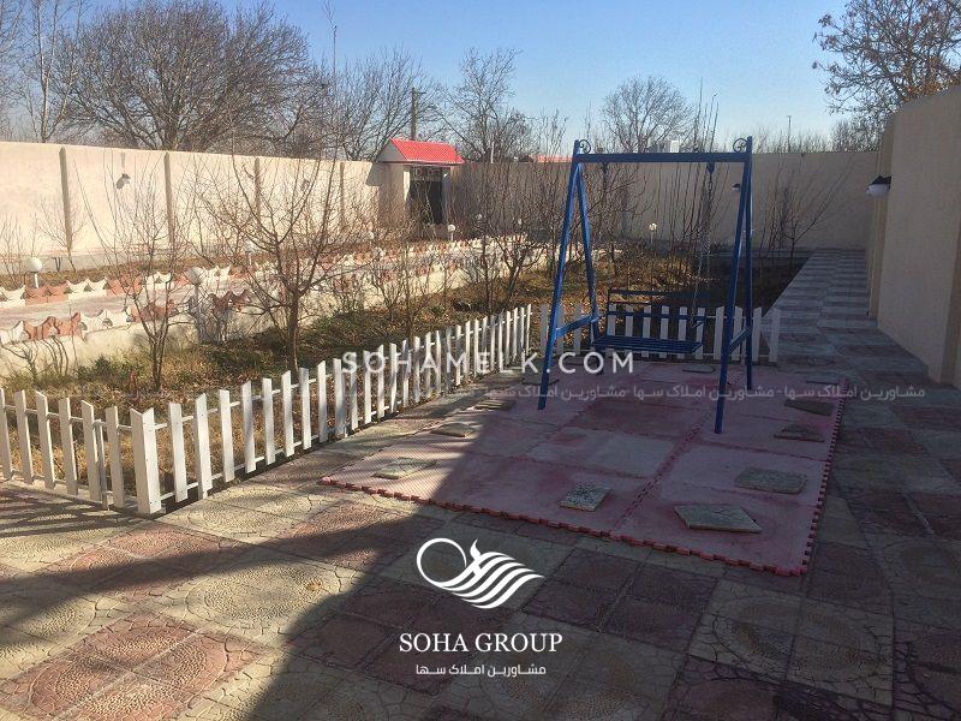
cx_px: 480
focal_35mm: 29
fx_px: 805
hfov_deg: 61.7
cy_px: 360
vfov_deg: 48.2
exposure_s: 1/1953
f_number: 2.2
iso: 32
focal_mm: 4.15
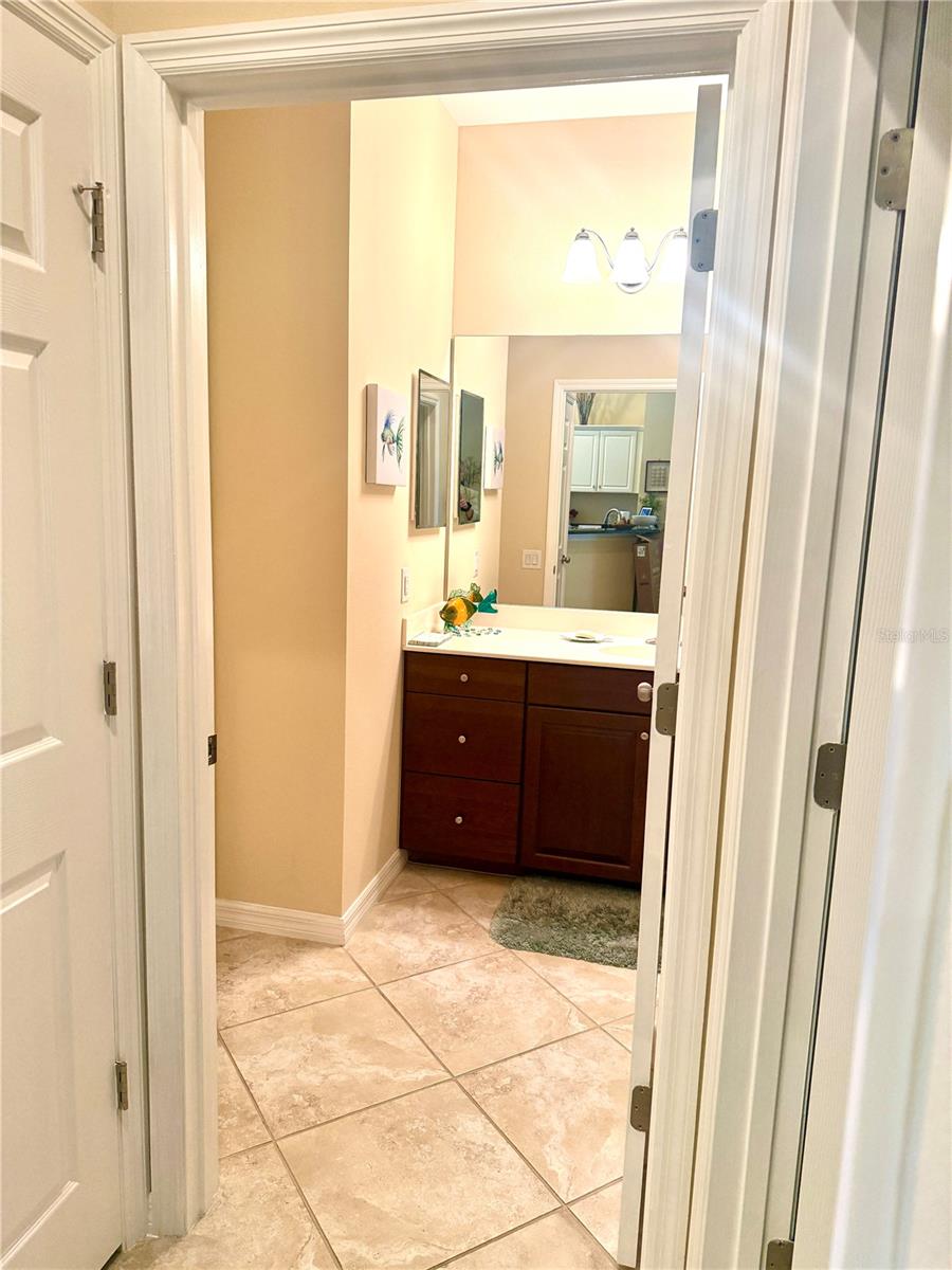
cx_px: 476
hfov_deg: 56.8
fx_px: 880
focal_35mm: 24
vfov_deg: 71.6
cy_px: 635
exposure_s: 1/120
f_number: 1.78
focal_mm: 6.76
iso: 250
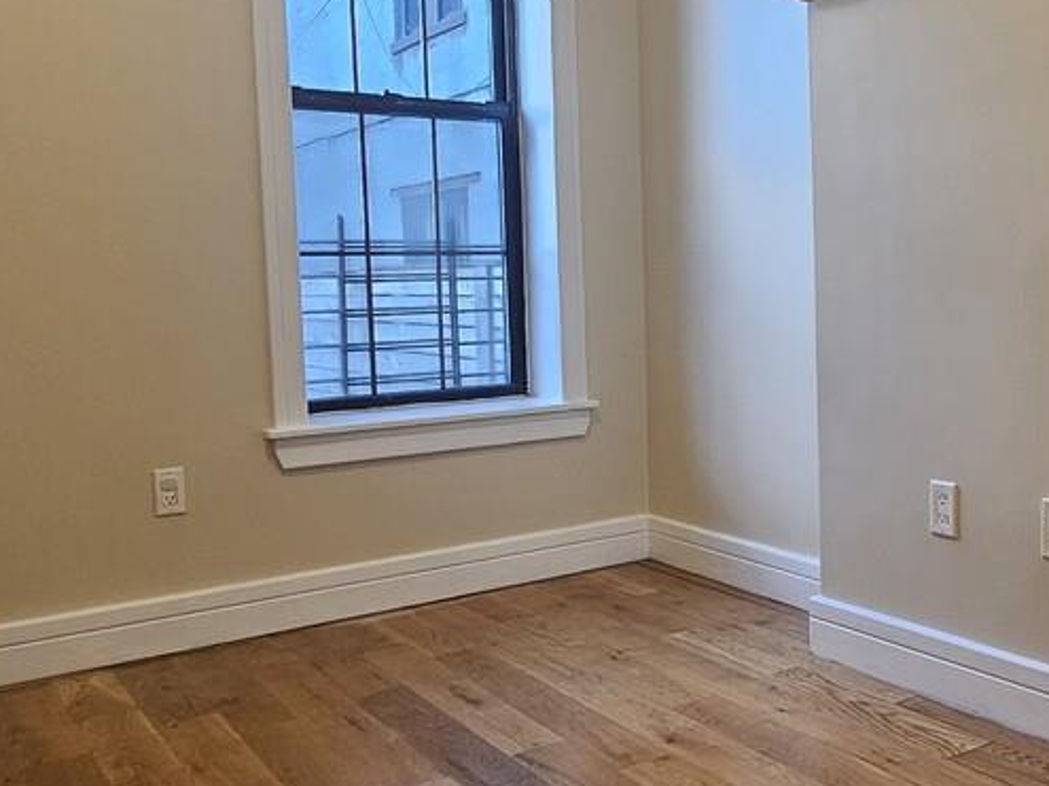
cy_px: 367
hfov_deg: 51.5
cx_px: 709
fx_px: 1060
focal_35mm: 35
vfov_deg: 40.7
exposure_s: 1/60
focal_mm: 2.2
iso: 200
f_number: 2.2
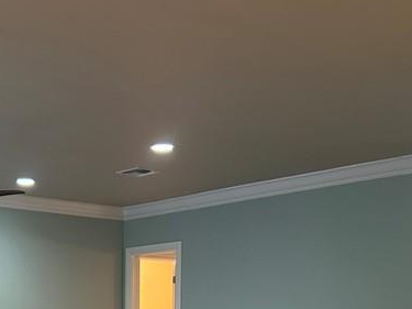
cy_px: 389
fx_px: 845
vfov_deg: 19.3
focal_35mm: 71
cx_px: 77
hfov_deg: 26.8
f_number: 1.5
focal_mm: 5.7
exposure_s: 1/60
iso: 160
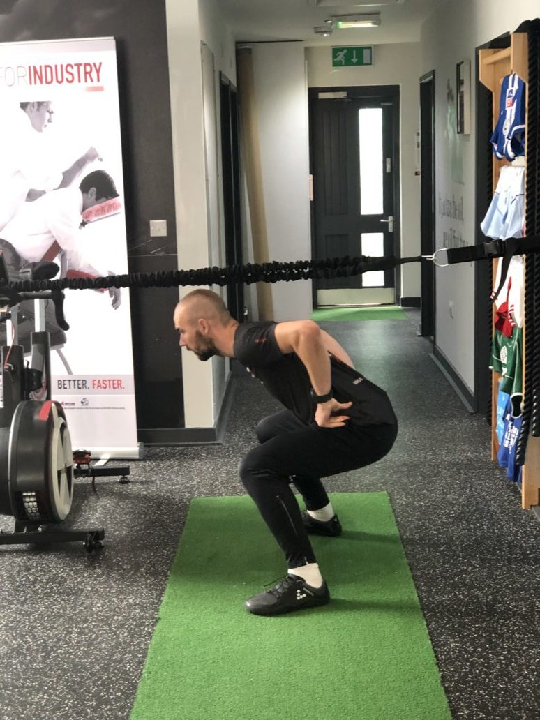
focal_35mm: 57
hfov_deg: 25.7
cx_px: 270
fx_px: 1186
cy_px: 360
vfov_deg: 33.8
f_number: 2.8
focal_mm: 6.6
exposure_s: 1/33
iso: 320
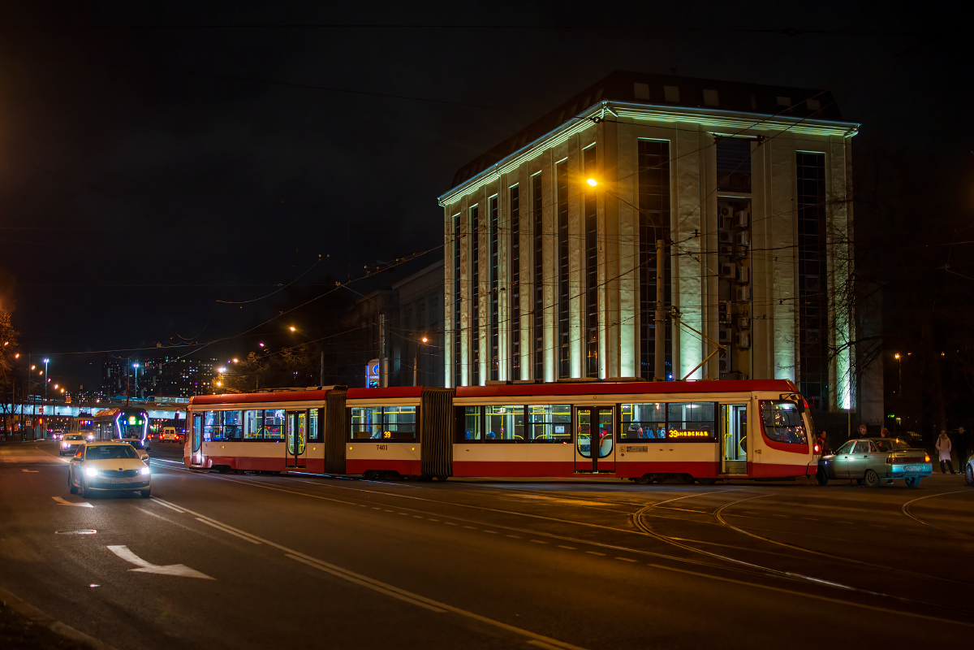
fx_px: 947
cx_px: 487
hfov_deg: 54.4
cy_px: 325
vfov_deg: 37.9
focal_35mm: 35
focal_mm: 35
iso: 800
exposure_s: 1/200
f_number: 2.2
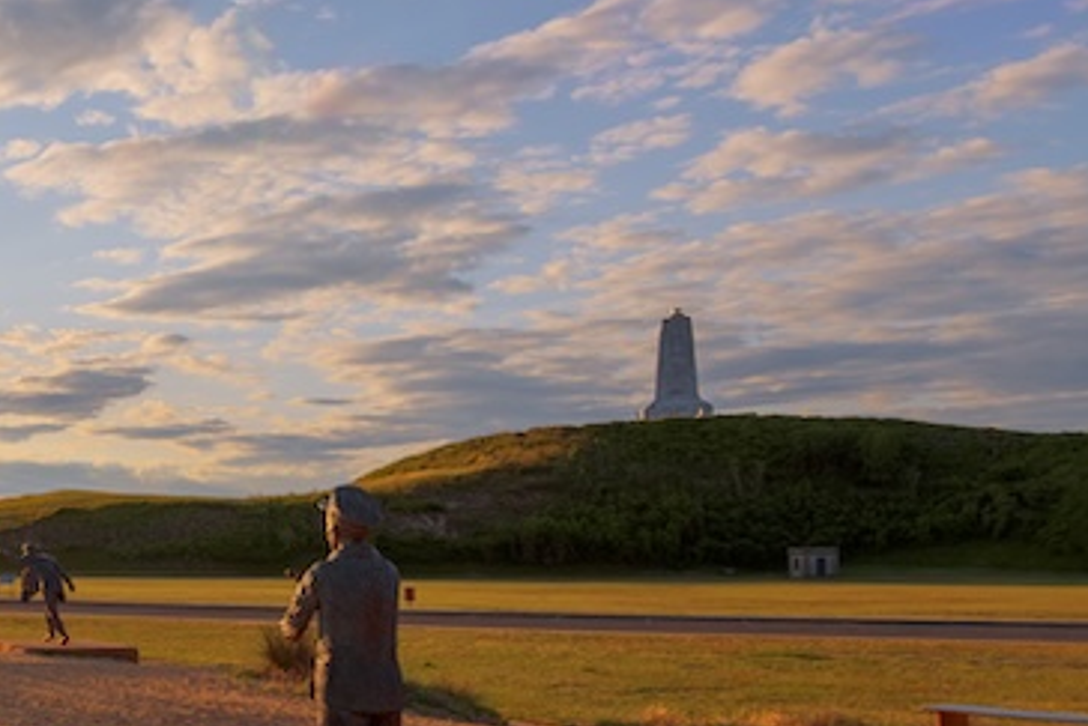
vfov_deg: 30.0
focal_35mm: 44
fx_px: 1330
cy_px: 178
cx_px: -278
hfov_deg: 34.0
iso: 64
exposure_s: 1/500
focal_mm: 16
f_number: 11
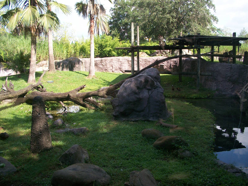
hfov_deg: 52.6
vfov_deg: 40.7
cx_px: 124
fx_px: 251
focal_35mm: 35
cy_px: 93
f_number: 3.1
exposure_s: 1/320
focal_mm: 6.3
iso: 80
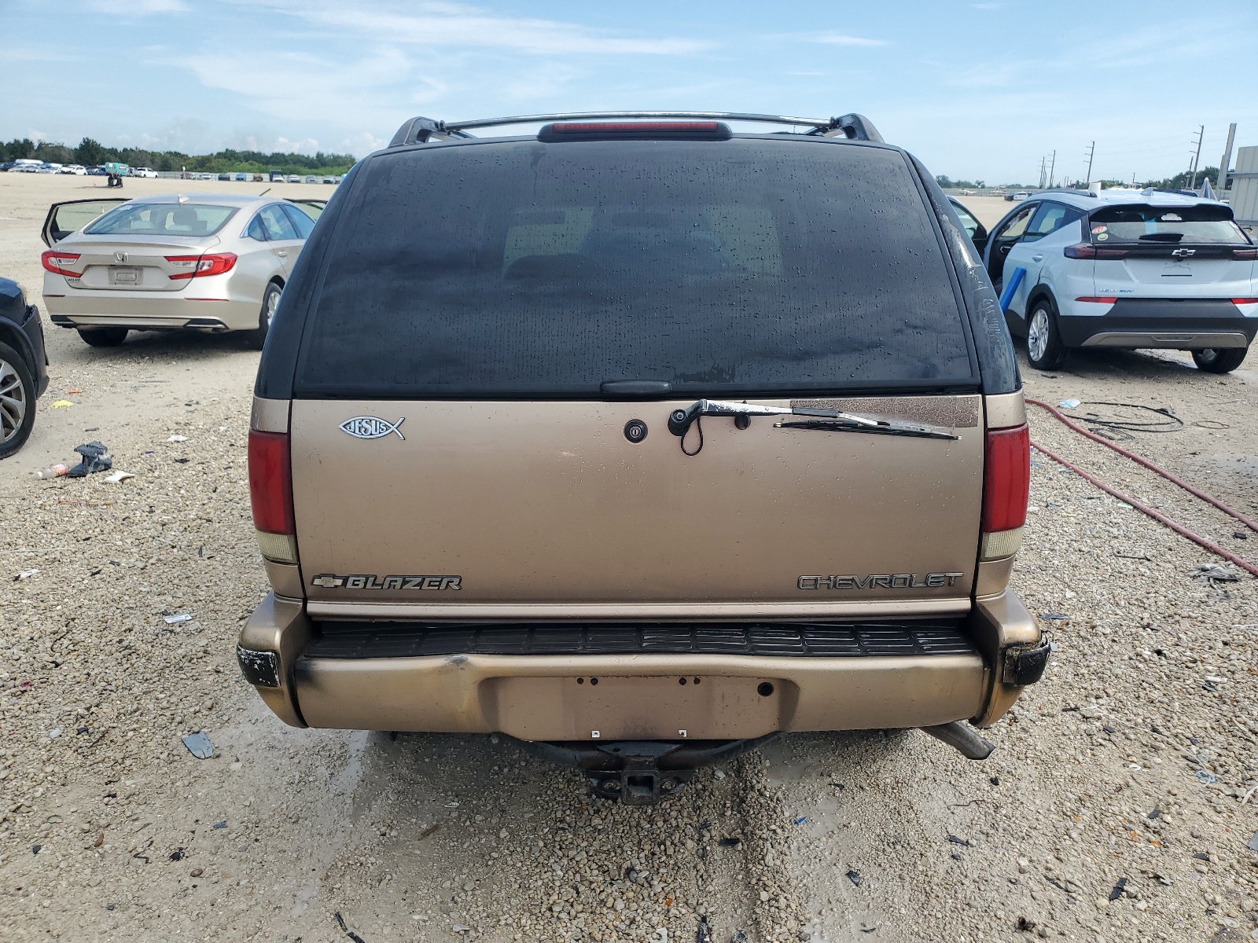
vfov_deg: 53.1
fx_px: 945
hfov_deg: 67.3
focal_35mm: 26
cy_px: 472
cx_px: 629
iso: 50
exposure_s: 1/2500
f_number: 1.5
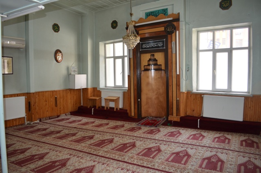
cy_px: 86
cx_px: 130
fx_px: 195
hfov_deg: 67.5
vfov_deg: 47.7
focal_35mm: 27
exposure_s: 1/125
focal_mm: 18
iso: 400
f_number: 3.5
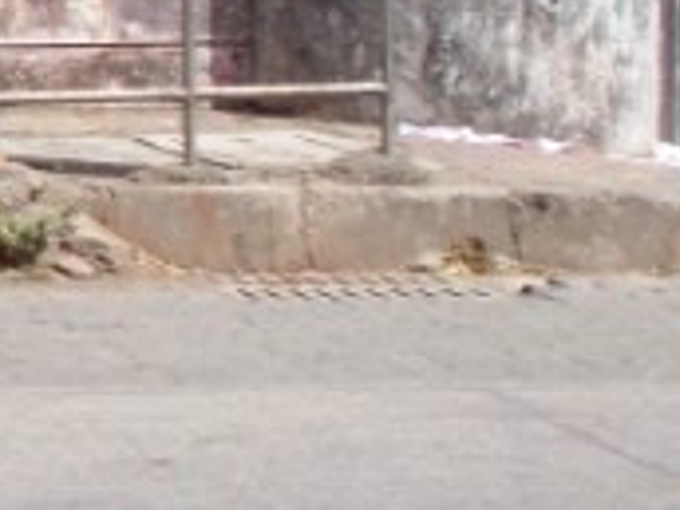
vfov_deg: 5.0
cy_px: -115
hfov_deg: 6.2
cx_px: -1218
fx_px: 5854
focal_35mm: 298
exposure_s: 1/400
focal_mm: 9
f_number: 4.5
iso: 80
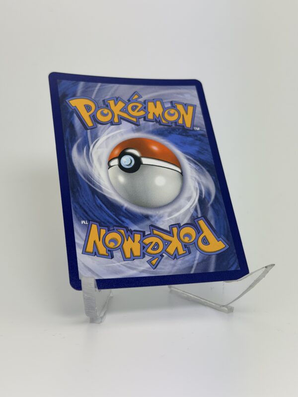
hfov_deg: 30.3
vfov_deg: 39.7
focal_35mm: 48
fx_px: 551
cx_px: 149
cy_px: 198
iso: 64
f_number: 1.78
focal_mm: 6.76
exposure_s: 1/837
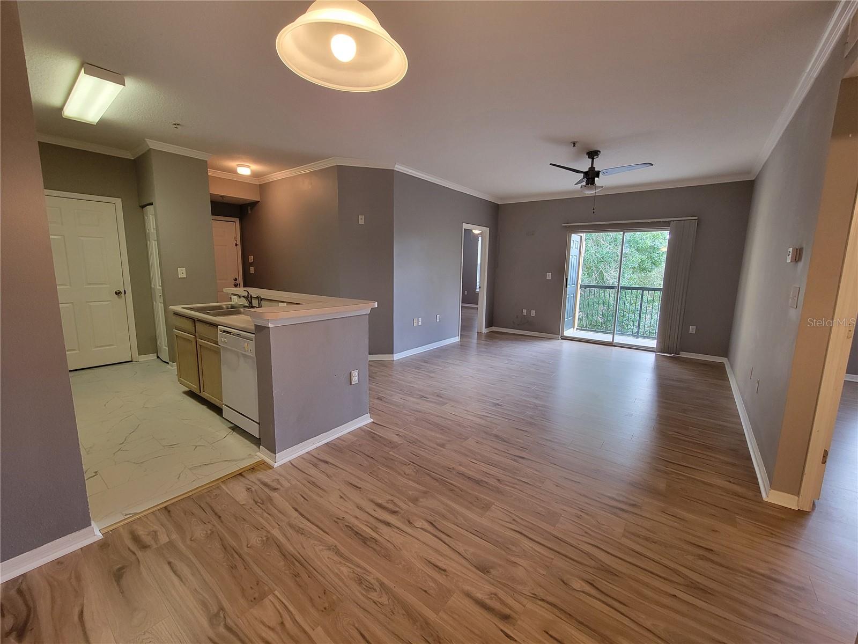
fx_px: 322
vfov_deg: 89.9
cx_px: 429
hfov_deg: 106.2
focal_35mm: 13
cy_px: 322
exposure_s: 1/60
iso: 200
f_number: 2.2
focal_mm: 2.2
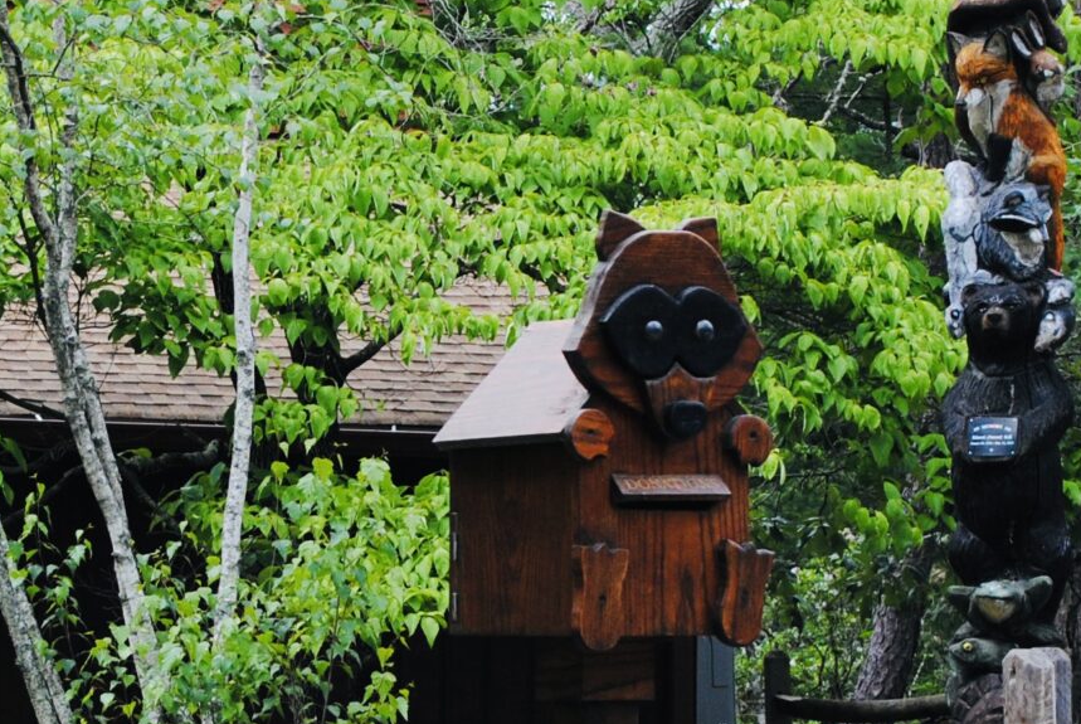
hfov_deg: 14.3
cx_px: 279
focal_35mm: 143
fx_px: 4299
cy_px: 408
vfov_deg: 9.6
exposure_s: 1/100
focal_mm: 32
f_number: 5
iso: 200
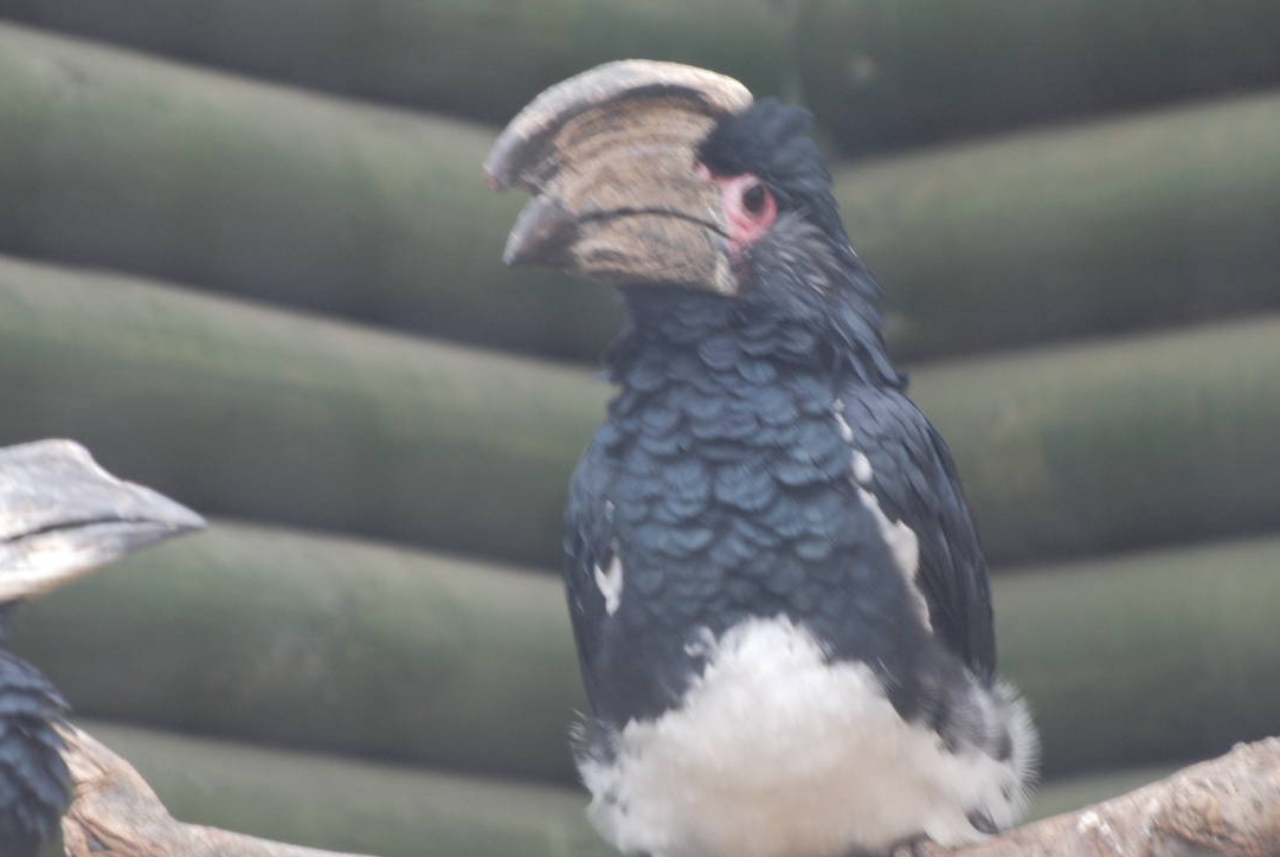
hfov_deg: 4.8
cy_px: 435
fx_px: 15407
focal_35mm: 433
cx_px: 507
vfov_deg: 3.2
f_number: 5
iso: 400
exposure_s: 1/100
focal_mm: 195
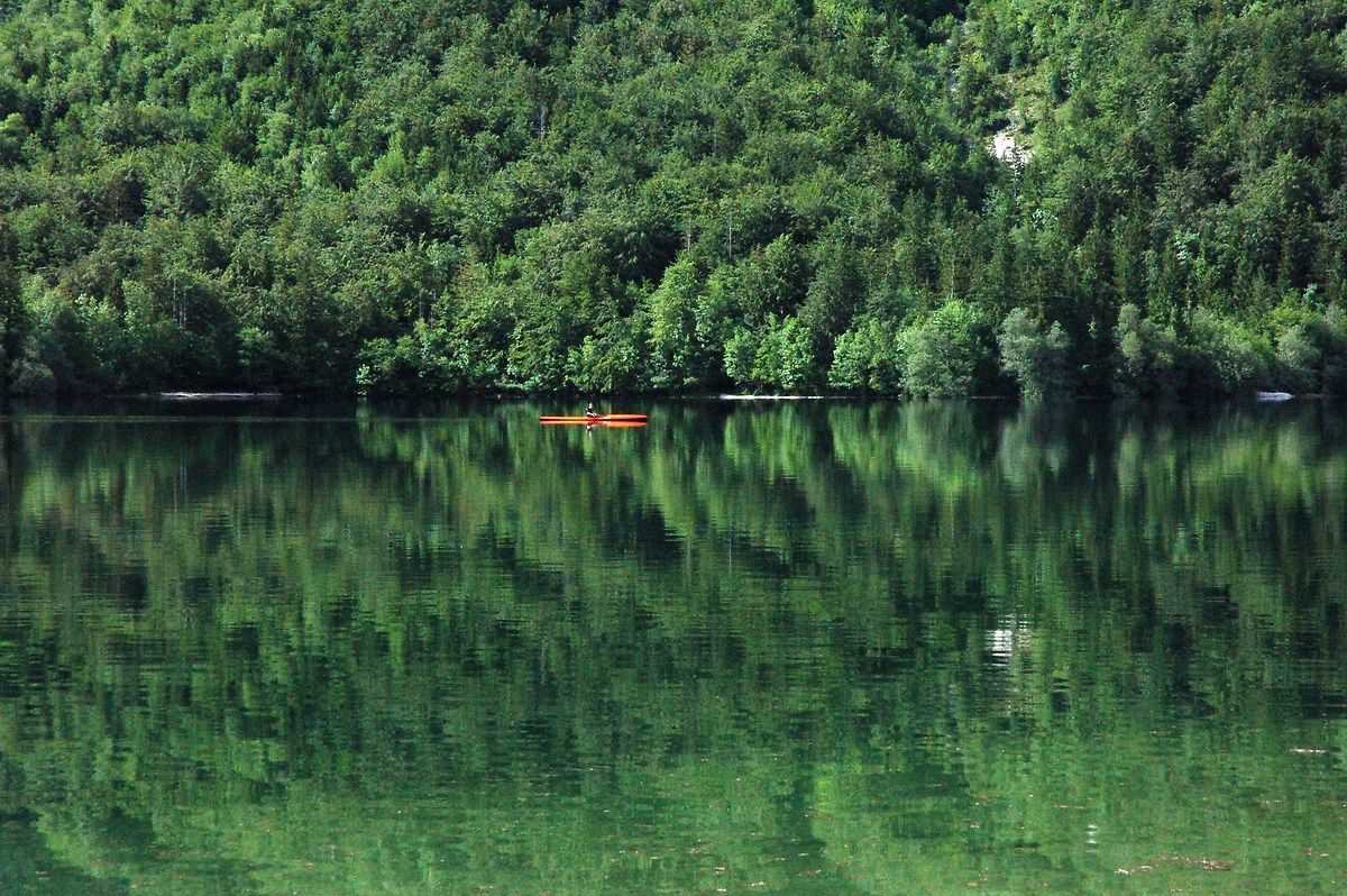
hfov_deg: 19.5
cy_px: 448
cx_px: 674
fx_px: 3925
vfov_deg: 13.0
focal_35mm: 105
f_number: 18
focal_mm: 70
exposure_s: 1/640
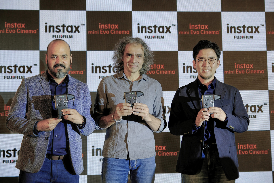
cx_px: 137
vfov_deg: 20.0
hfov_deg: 29.7
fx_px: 517
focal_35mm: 68
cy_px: 92
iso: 320
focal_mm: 45.5
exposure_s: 1/160
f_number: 2.8
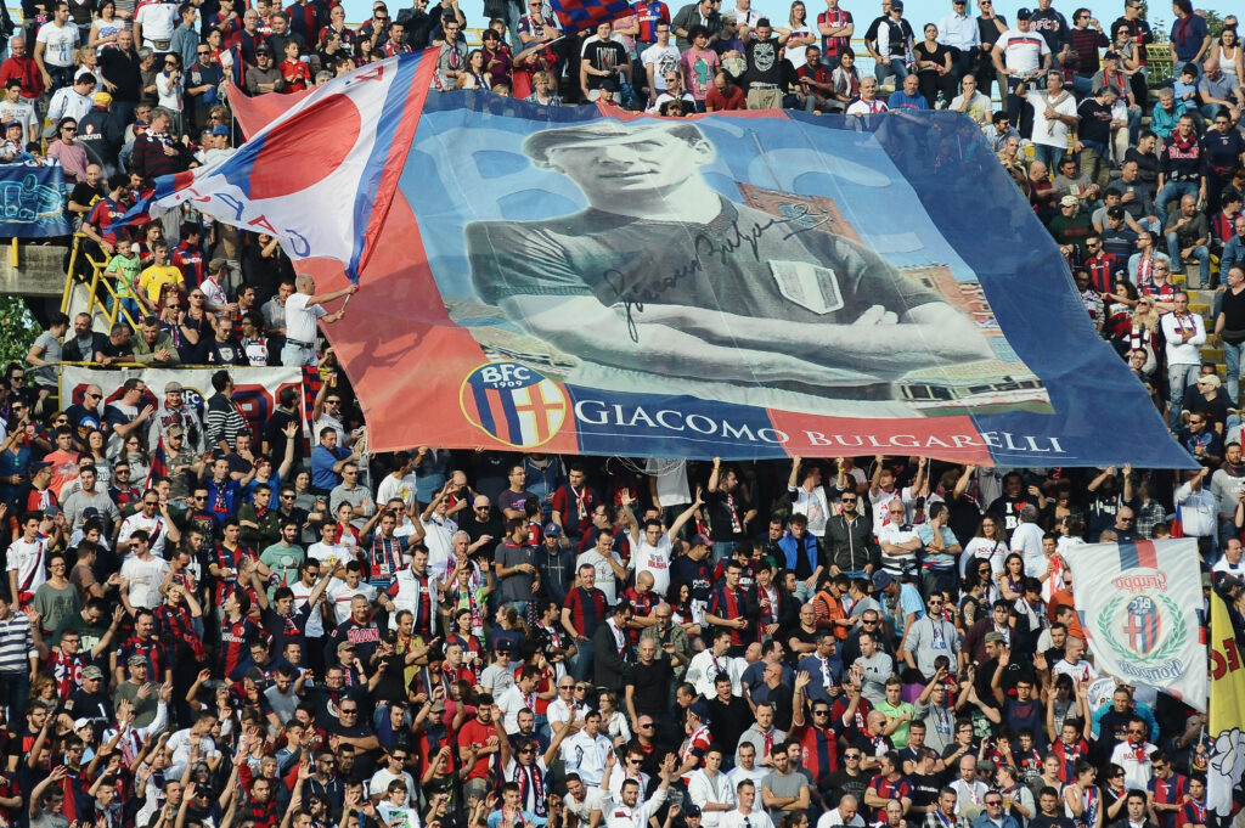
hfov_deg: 10.3
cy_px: 414
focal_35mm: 200
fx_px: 6911
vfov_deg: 6.9
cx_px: 622
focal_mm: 200
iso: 2000
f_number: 6.3
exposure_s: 1/4000
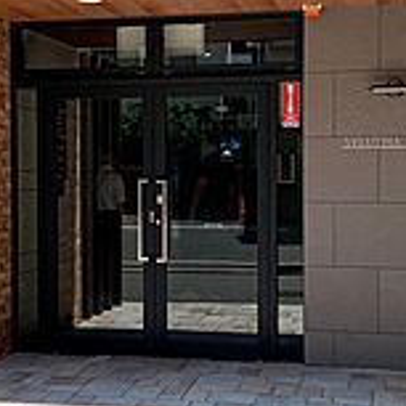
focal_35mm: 72
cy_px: 207
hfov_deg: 24.0
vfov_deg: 24.0
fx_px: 955
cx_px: 167
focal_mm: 4.25
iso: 25
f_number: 1.8
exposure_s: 1/1149
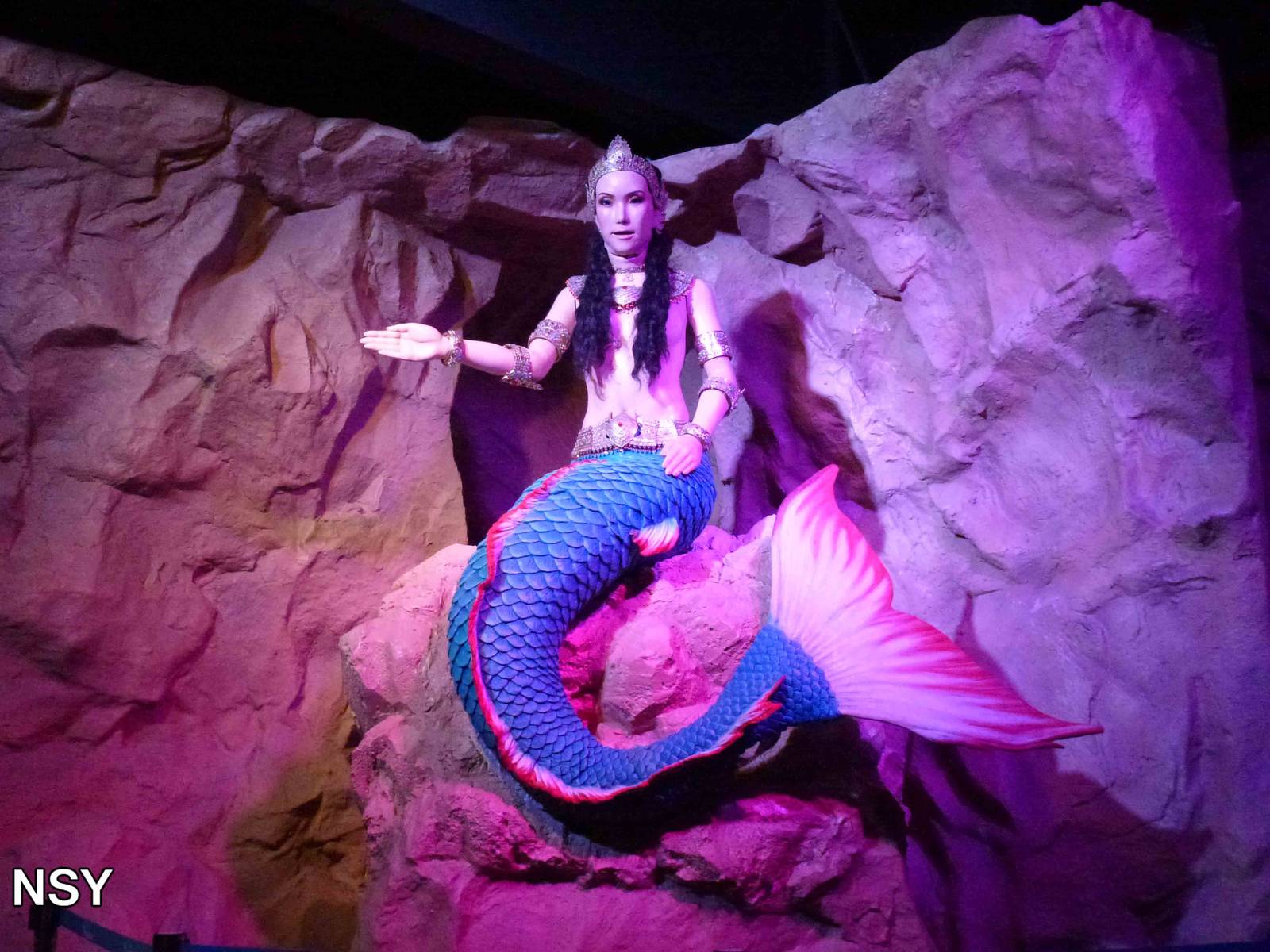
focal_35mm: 36
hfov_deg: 51.4
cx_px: 635
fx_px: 1321
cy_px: 476
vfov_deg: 39.7
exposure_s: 1/50
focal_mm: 6.4
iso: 800
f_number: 3.7
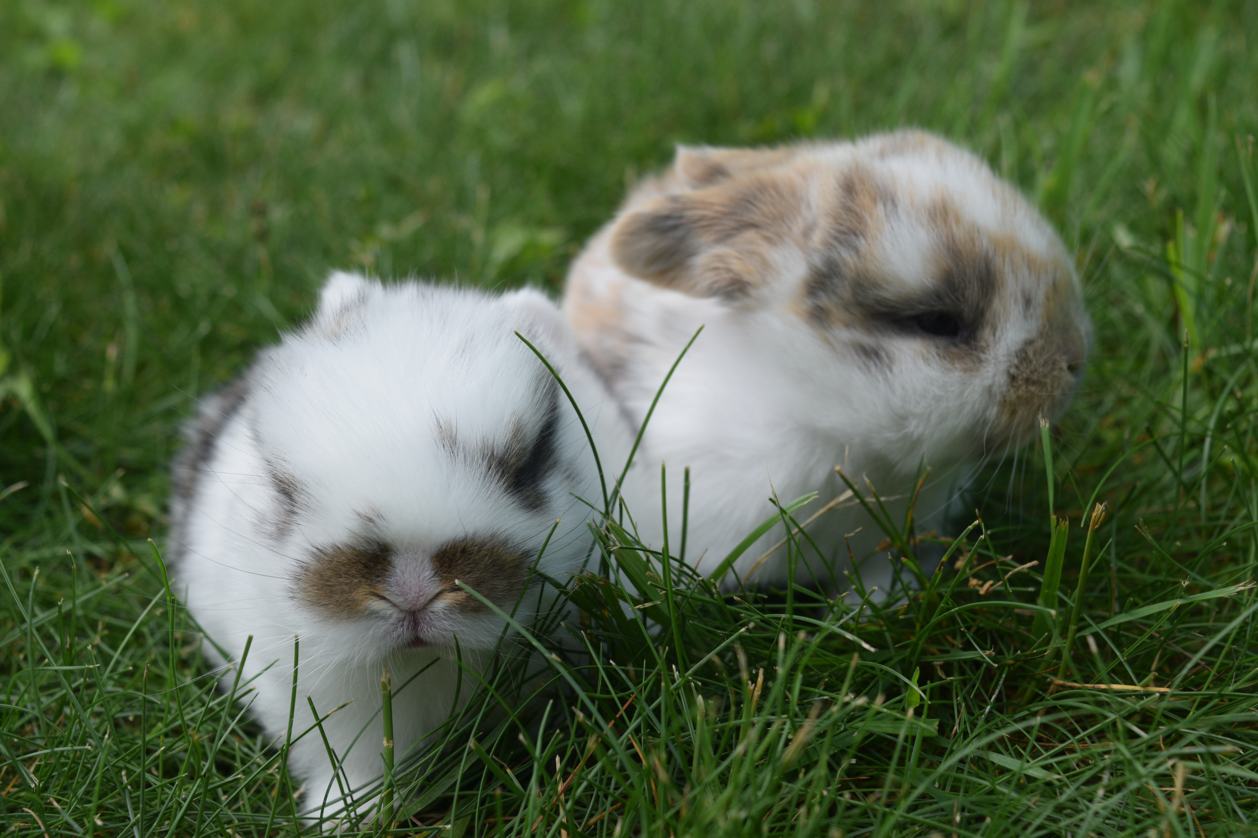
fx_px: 1992
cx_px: 629
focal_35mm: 57
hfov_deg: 35.1
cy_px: 419
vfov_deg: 23.8
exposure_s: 1/250
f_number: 8
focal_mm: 38
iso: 400
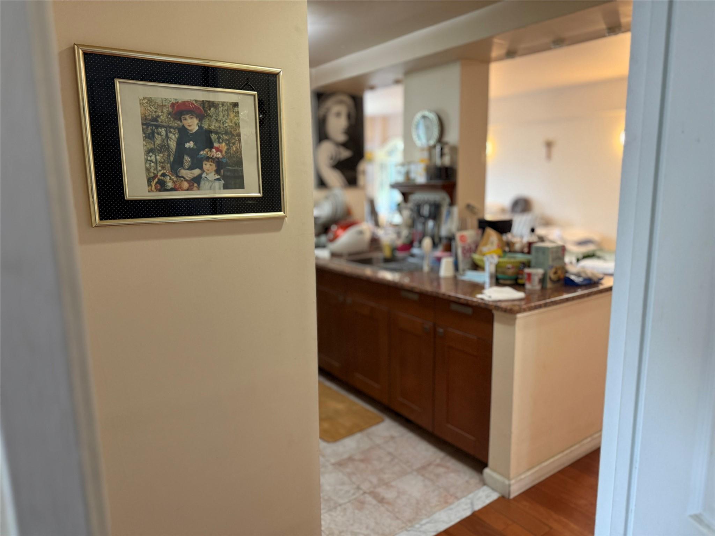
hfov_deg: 71.6
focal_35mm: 24
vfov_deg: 56.8
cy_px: 268
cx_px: 358
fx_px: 496
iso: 250
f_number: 1.78
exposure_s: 1/60
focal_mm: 6.76
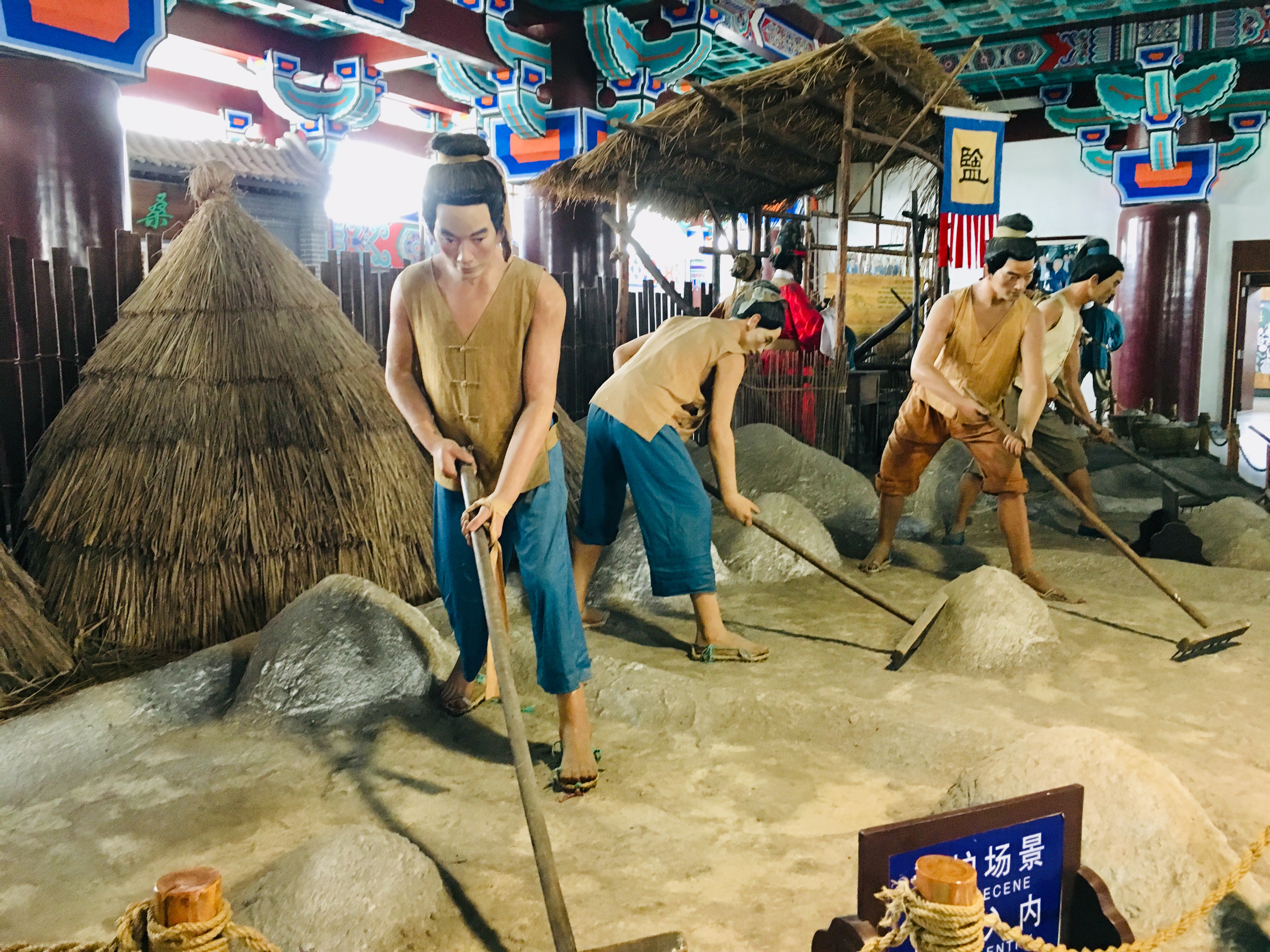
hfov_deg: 61.7
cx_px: 635
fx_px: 1064
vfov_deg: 48.2
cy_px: 476
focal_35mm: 29
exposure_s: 1/20
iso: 200
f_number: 2.2
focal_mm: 4.15
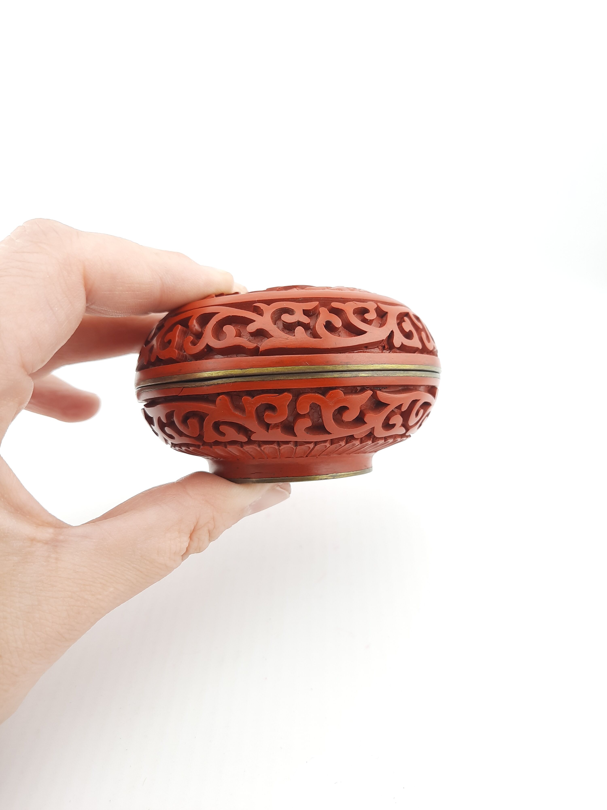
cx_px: 304
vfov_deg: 69.4
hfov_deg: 54.9
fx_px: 585
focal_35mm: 25
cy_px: 405
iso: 32
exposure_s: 1/152
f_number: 2
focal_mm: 4.6
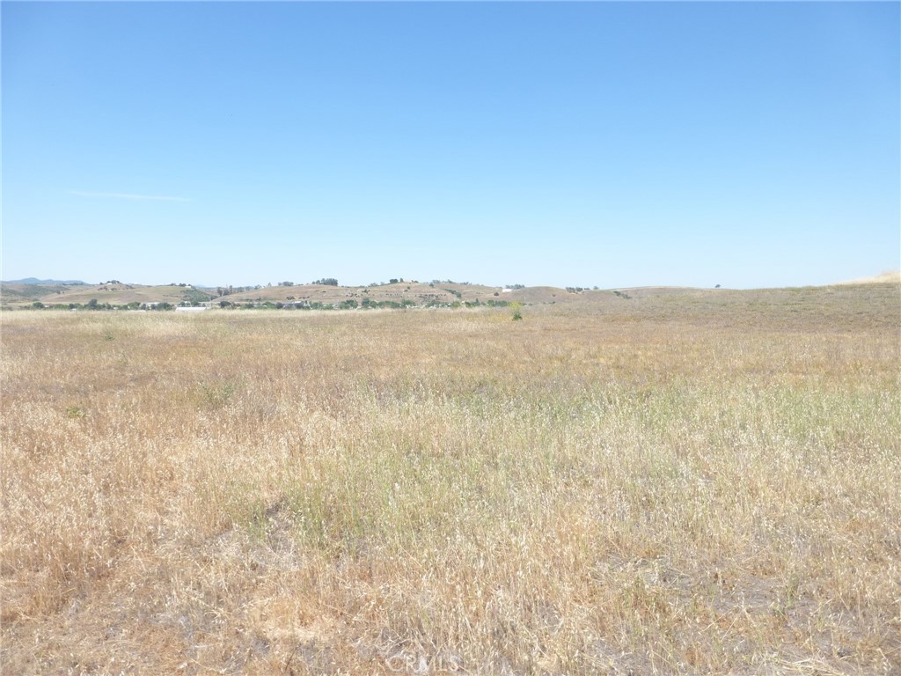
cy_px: 338
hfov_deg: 71.6
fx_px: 625
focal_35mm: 24
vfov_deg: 56.8
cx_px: 450
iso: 100
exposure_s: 1/640
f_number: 4
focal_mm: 4.3
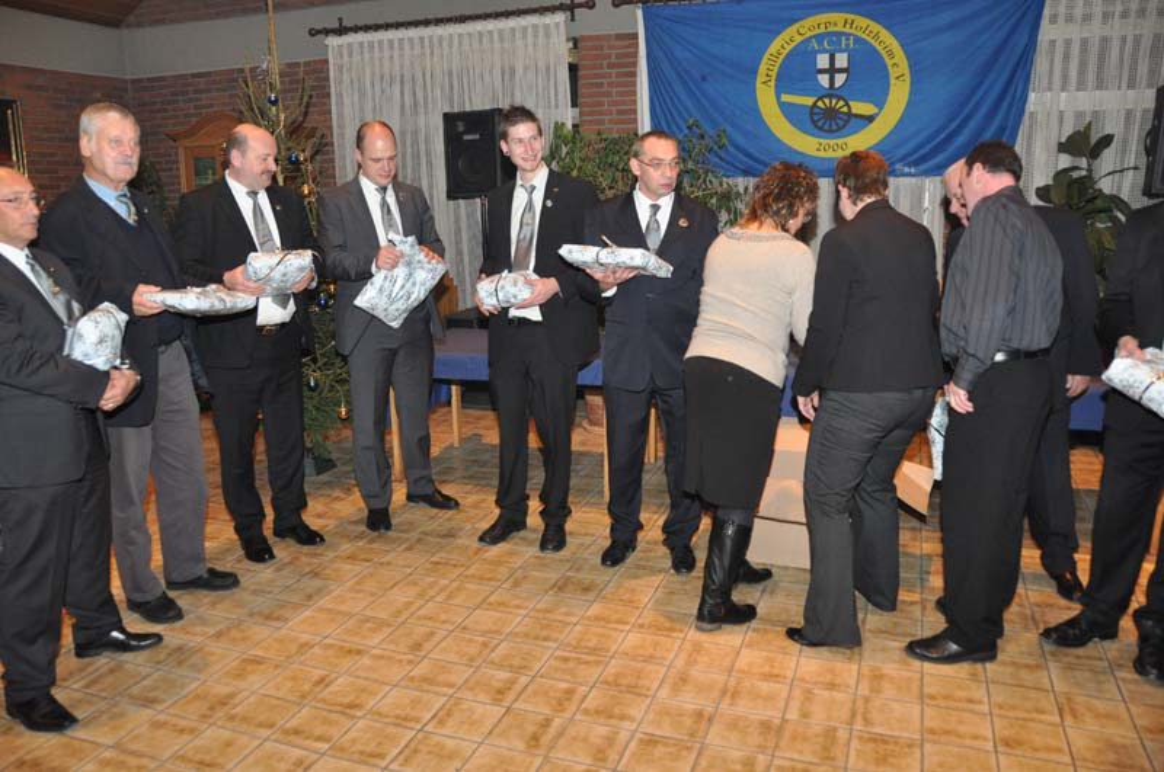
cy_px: 386
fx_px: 872
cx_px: 582
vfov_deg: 47.8
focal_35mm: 27
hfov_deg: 67.5
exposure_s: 1/60
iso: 1250
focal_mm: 18
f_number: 4
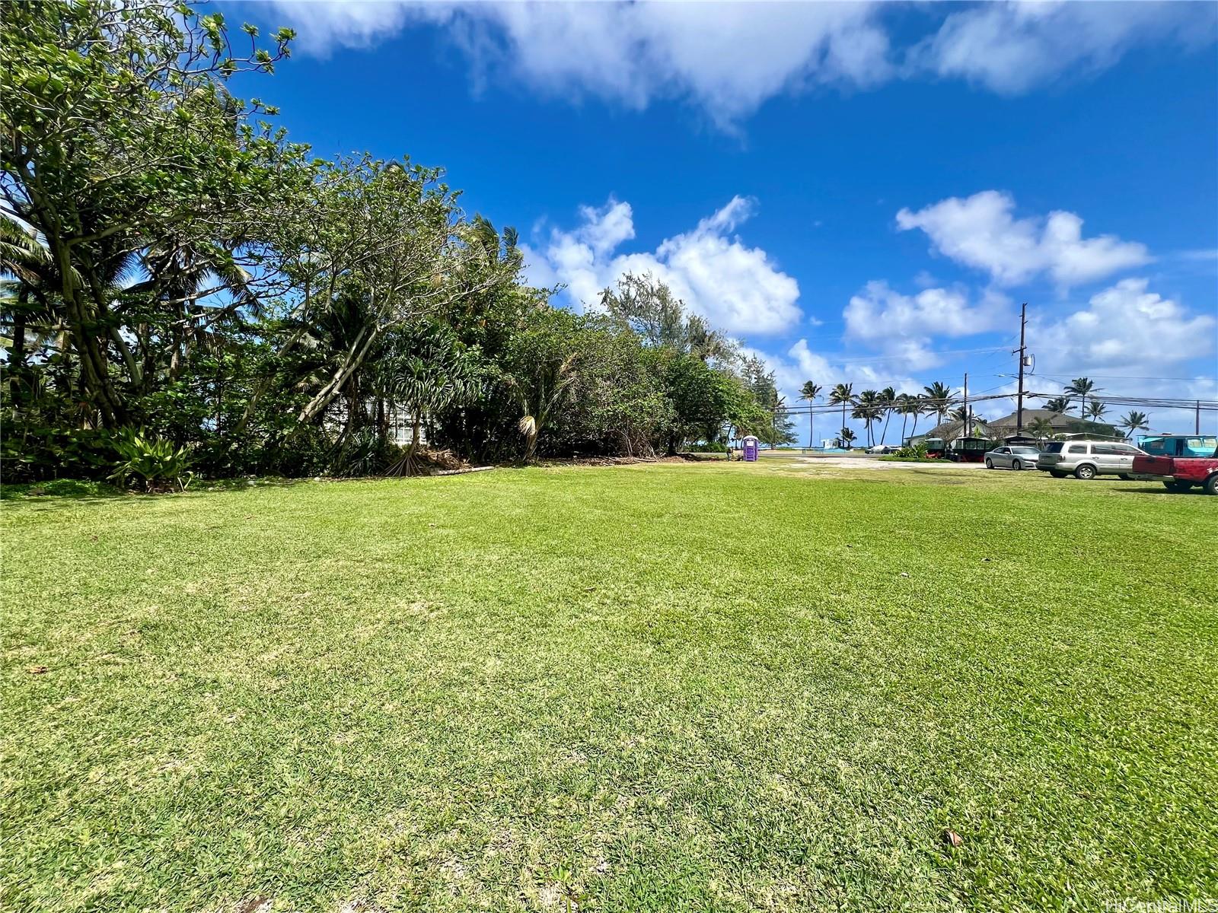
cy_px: 456
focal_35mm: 13
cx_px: 609
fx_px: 457
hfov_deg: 106.2
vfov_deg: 89.9
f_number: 1.8
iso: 32
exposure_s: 1/1623
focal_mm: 1.57
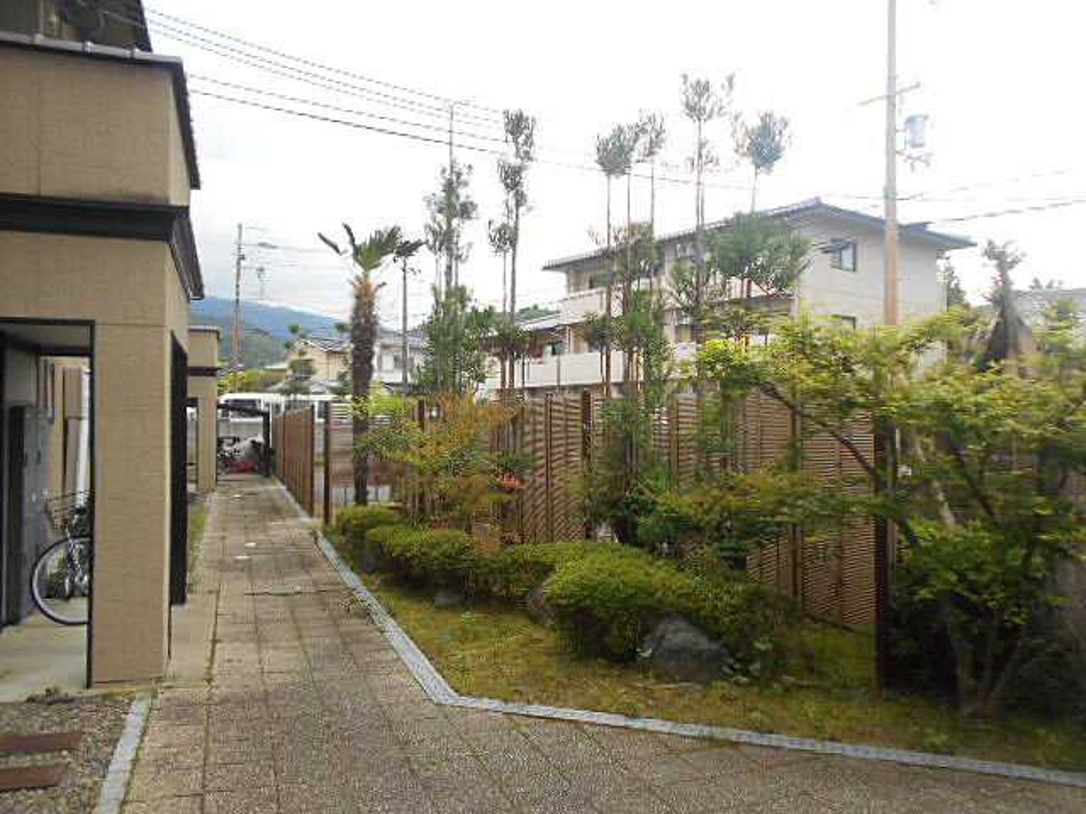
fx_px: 816
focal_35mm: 26
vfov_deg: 53.1
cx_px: 543
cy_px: 407
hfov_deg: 67.3
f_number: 3.2
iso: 160
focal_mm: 4.6
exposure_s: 1/250
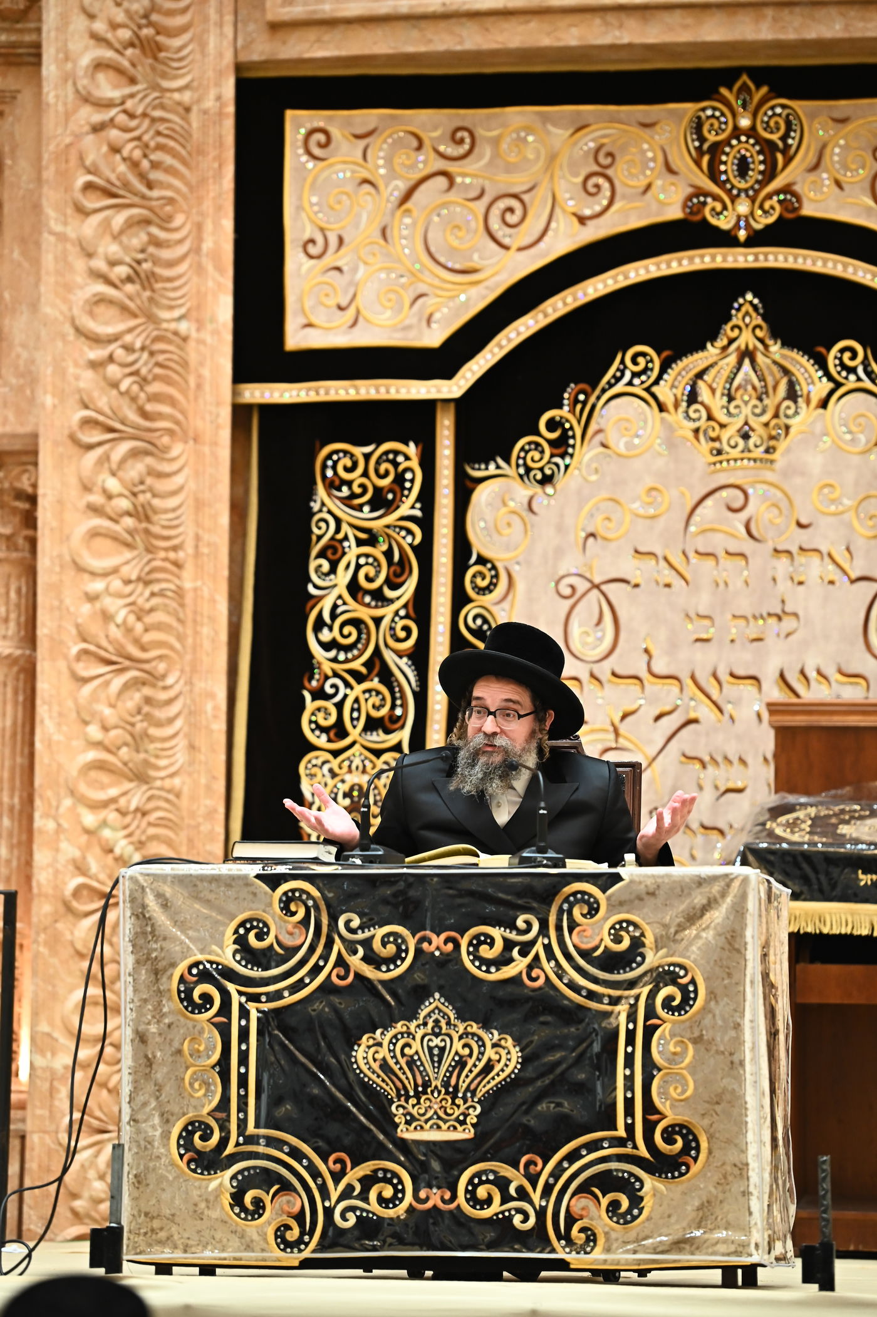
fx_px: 5854
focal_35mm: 160
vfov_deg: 12.8
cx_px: 438
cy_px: 658
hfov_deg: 8.6
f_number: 4.5
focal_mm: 160
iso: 2000
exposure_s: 1/200
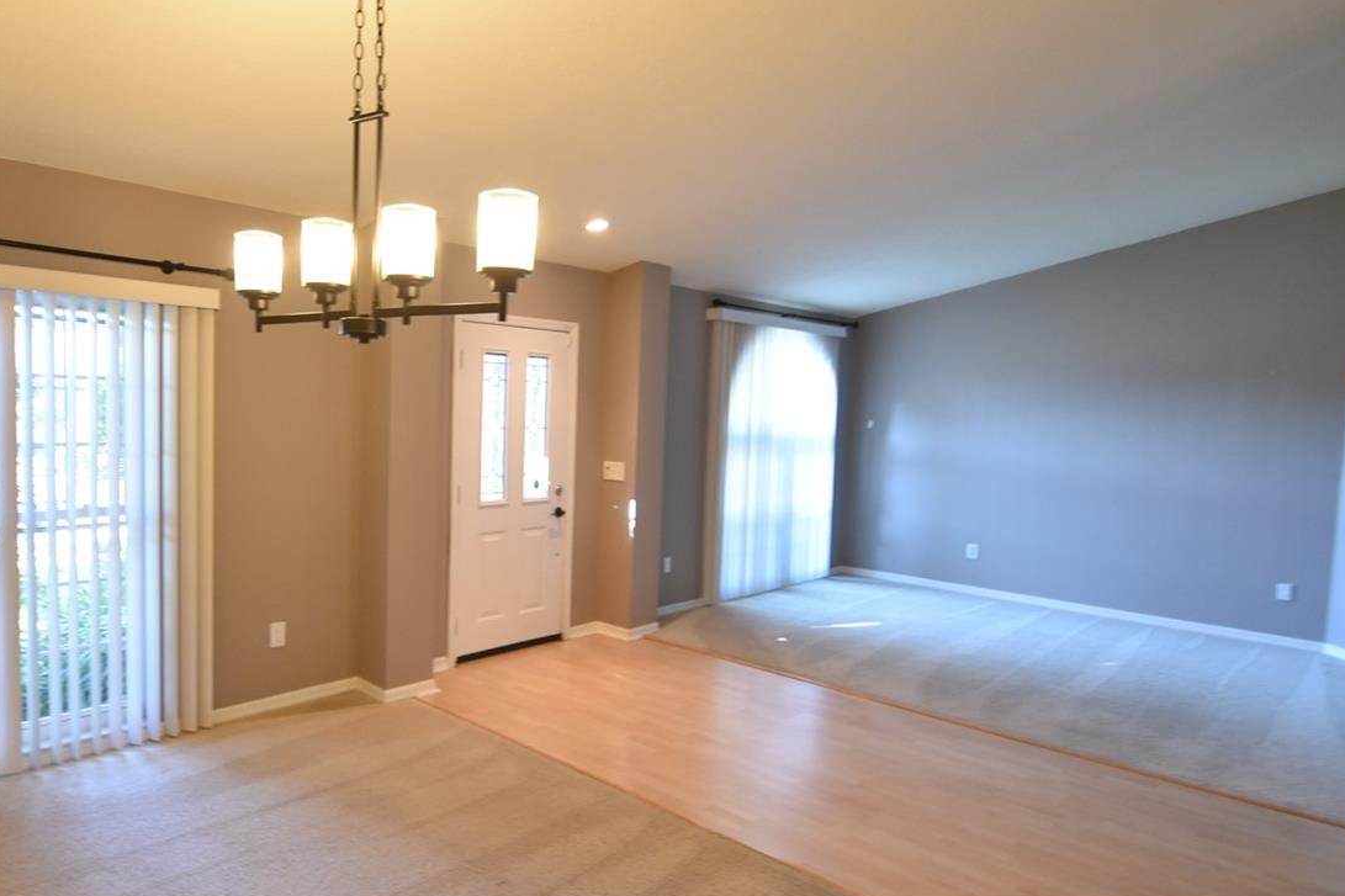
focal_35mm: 22
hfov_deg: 77.2
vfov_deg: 57.2
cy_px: 457
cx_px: 508
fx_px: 822
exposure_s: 1/30
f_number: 3.5
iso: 800
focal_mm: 10
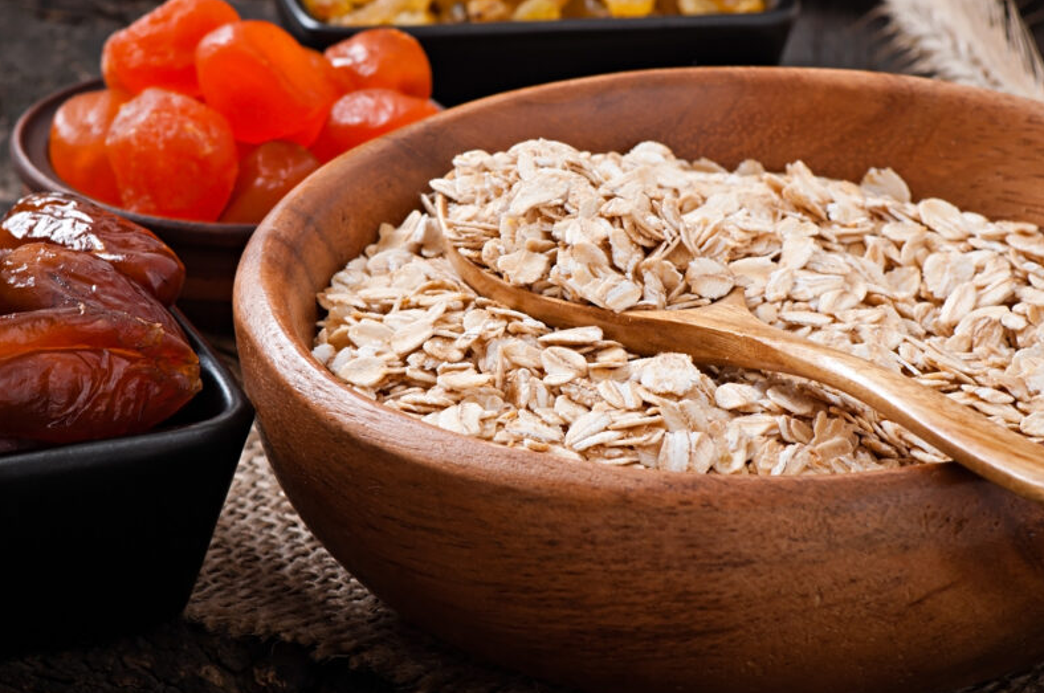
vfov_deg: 6.7
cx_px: 517
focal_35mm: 205
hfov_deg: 10.1
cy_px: 321
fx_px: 5926
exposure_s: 1/200
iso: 100
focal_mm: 105
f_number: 13
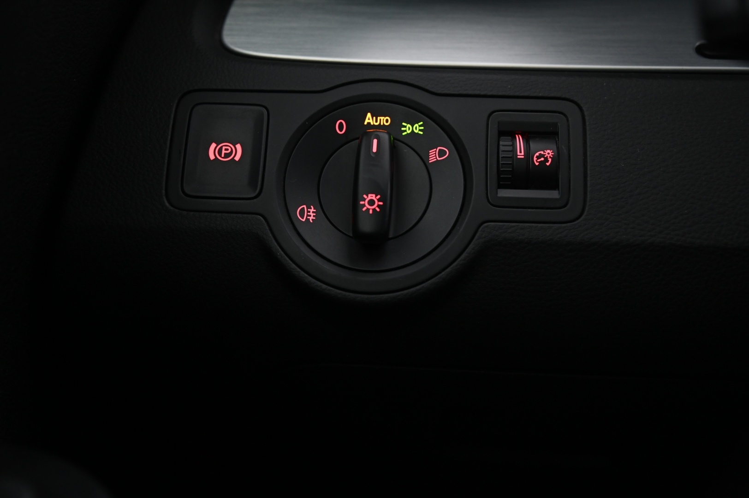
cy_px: 249
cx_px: 374
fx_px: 1039
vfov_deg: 26.9
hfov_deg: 39.6
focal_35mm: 50
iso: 2000
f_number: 4
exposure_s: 1/20
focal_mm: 50
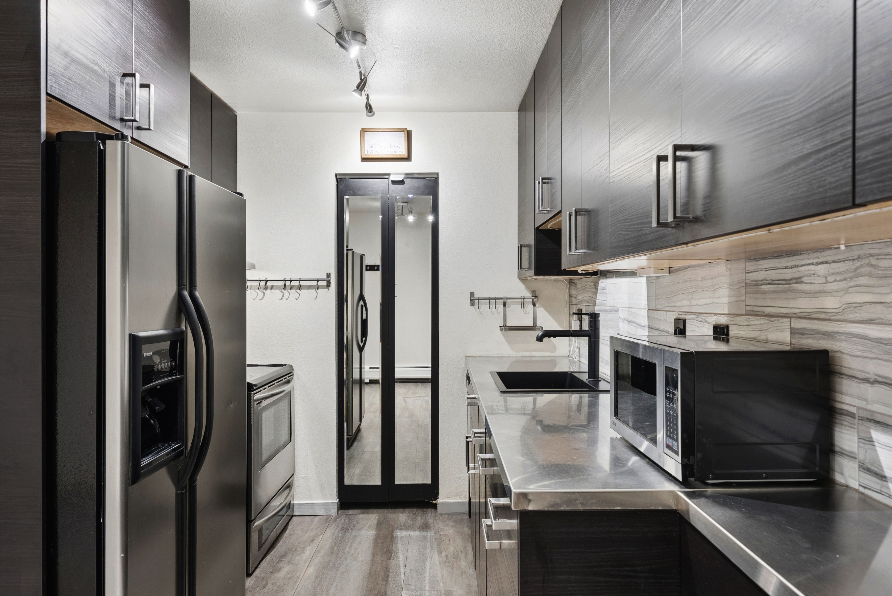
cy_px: 298
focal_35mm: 23
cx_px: 446
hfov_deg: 76.1
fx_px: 570
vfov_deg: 55.2
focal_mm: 23
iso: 800
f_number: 8
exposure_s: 1/20
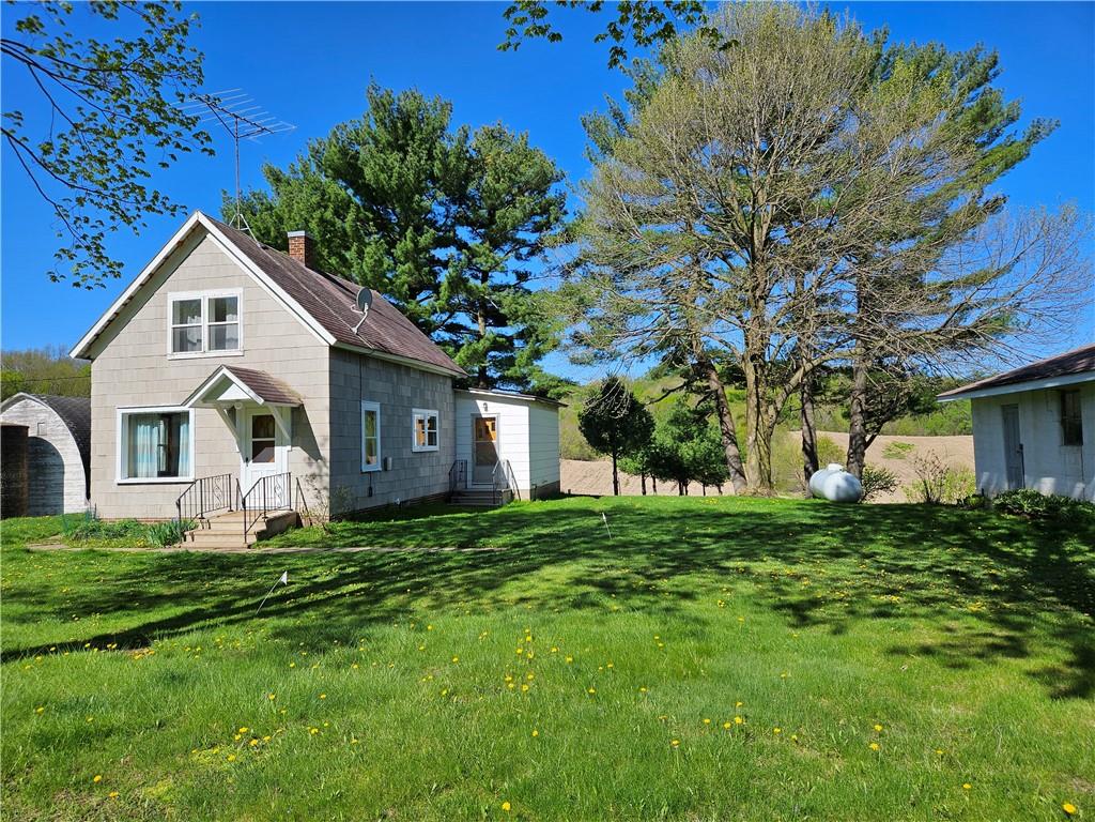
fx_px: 728
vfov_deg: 58.9
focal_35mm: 23
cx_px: 548
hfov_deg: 73.9
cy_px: 411
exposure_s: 1/2005
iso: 25
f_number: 1.8
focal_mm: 5.4
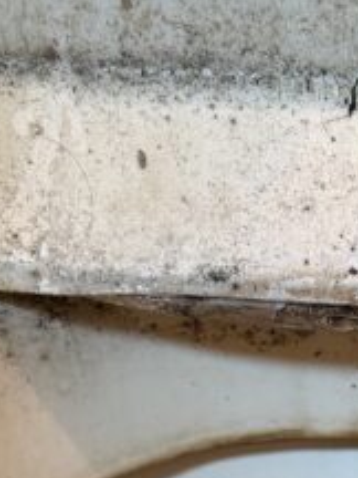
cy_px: 635
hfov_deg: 12.8
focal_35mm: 114
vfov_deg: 16.3
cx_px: 354
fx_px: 1572
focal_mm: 6.76
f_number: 1.78
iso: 160
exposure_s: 1/50
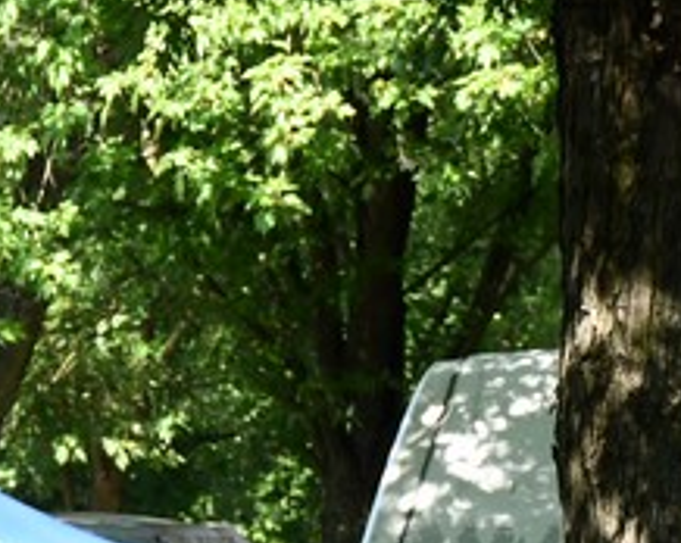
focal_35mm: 371
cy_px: 922
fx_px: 7471
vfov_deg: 4.1
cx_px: 472
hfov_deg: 5.2
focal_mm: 56
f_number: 4.8
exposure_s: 1/500
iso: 450
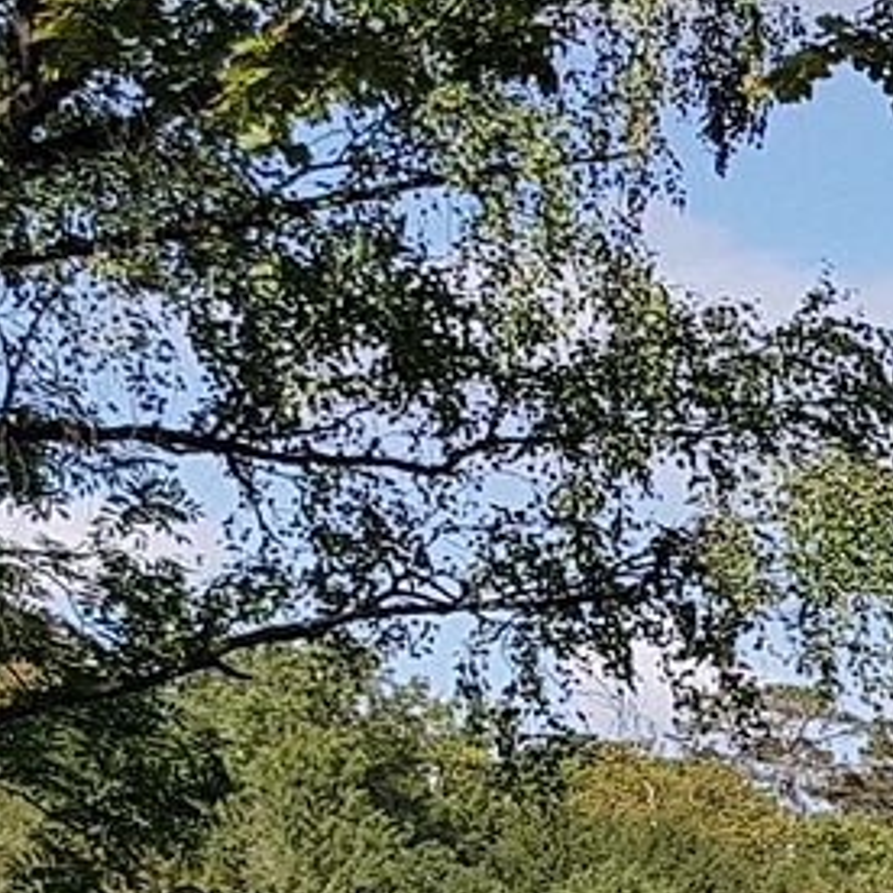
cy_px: 1087
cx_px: 2478
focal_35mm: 133
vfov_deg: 12.8
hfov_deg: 10.3
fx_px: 3882
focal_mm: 4.2
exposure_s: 1/1888
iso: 50
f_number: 1.7
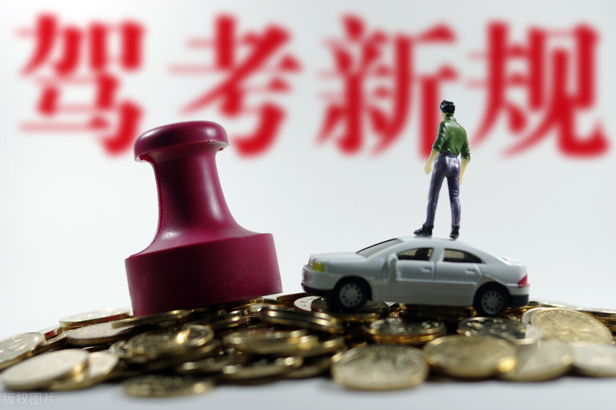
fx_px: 889
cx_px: 308
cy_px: 205
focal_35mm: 52
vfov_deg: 26.0
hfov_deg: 38.2
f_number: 4
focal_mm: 35
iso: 400
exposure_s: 1/125
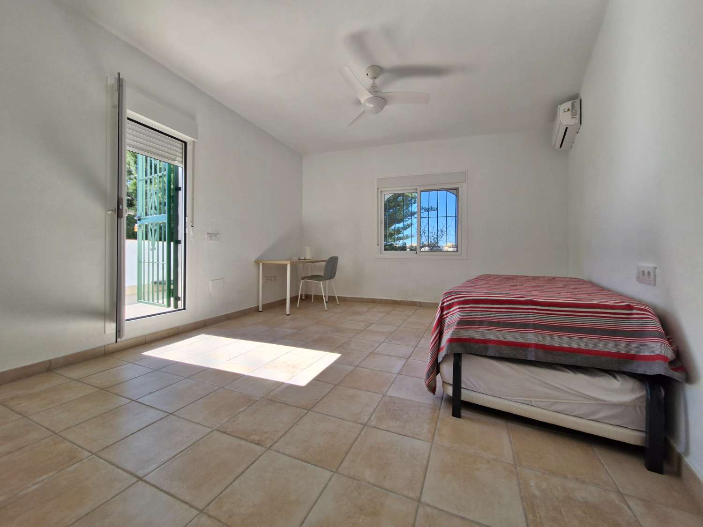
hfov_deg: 106.2
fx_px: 264
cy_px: 264
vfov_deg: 89.9
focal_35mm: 13
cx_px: 352
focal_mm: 1.74
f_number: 2.2
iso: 50
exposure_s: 1/343
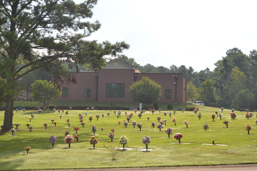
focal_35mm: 82
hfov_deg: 24.6
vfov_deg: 16.6
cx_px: 128
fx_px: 589
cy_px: 86
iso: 100
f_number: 8
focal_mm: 55
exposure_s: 1/200
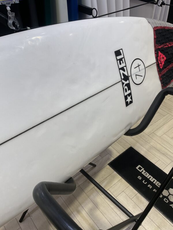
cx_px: 86
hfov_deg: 48.2
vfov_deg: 61.7
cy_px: 115
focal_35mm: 29
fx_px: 193
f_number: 1.8
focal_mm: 3
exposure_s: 1/120
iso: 40
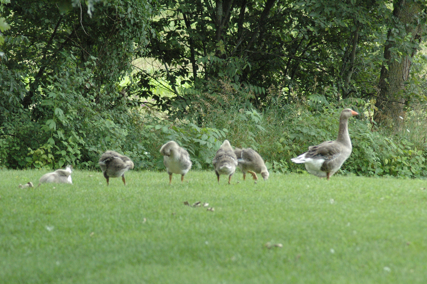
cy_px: 142
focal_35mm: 232
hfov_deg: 8.9
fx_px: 2755
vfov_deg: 5.9
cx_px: 214
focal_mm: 155
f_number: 7.1
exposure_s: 1/800
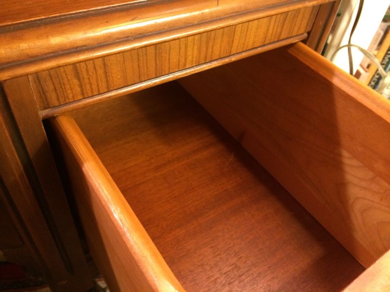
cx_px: 195
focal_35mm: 30
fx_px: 338
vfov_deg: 46.8
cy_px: 146
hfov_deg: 60.0
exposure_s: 1/15
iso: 320
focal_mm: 4.12
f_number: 2.2
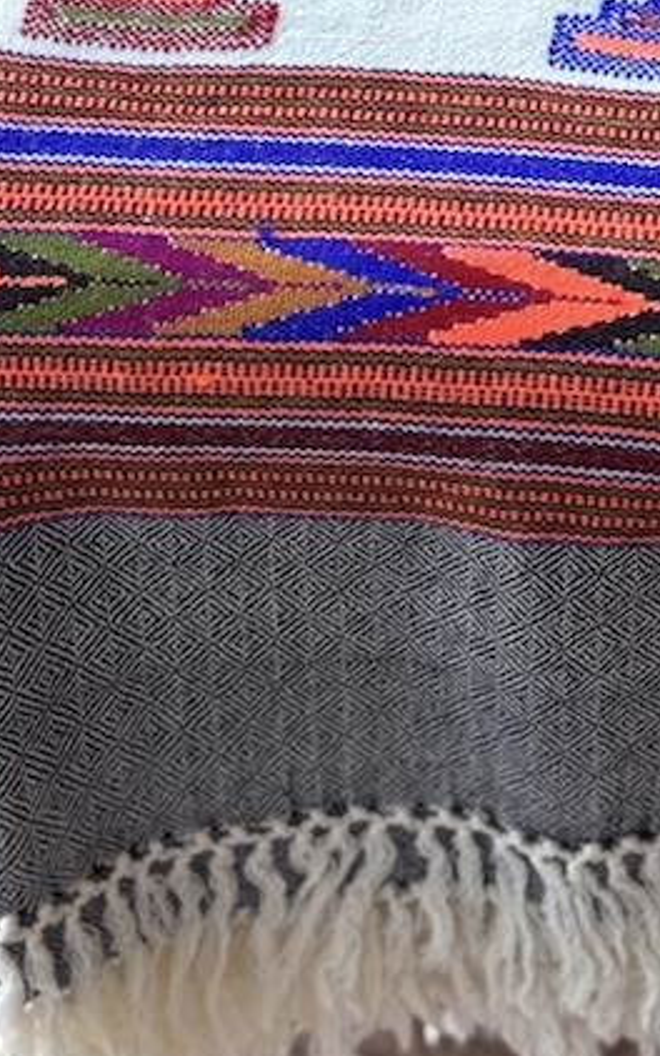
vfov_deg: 17.1
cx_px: 556
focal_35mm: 120
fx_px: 3451
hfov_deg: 10.9
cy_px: 78
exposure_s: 1/138
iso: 50
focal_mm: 6.76
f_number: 1.78
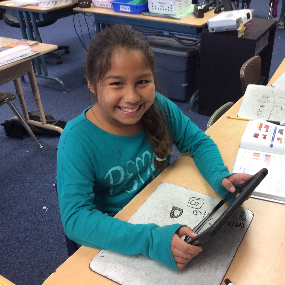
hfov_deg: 43.3
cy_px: 142
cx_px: 190
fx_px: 354
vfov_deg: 43.9
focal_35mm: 38
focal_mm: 3.3
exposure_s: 1/24
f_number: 2.4
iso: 50
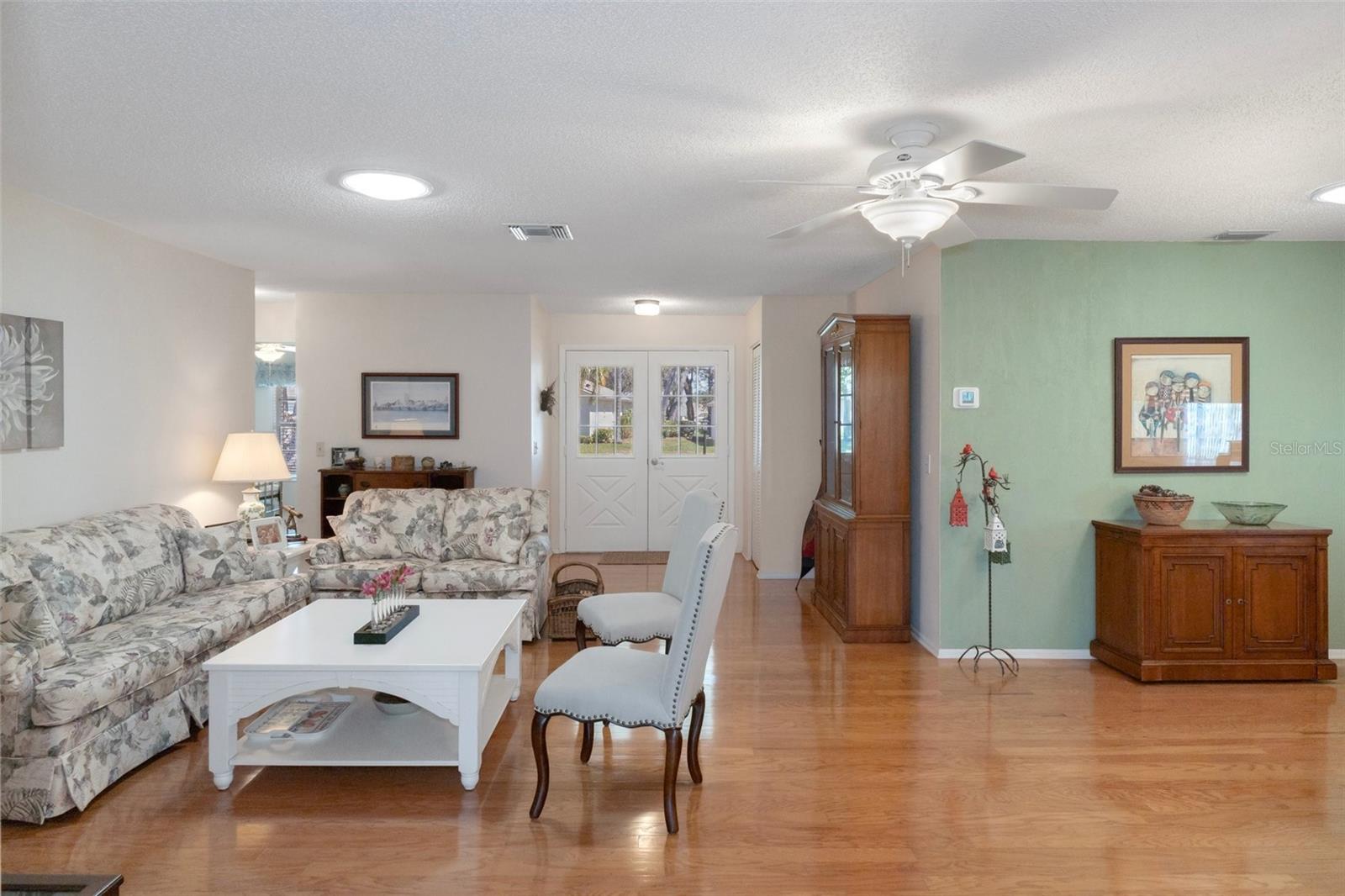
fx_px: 784
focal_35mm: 21
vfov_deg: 59.5
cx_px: 672
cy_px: 448
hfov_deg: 81.2
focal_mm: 14
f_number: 8
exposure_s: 1/15
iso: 320
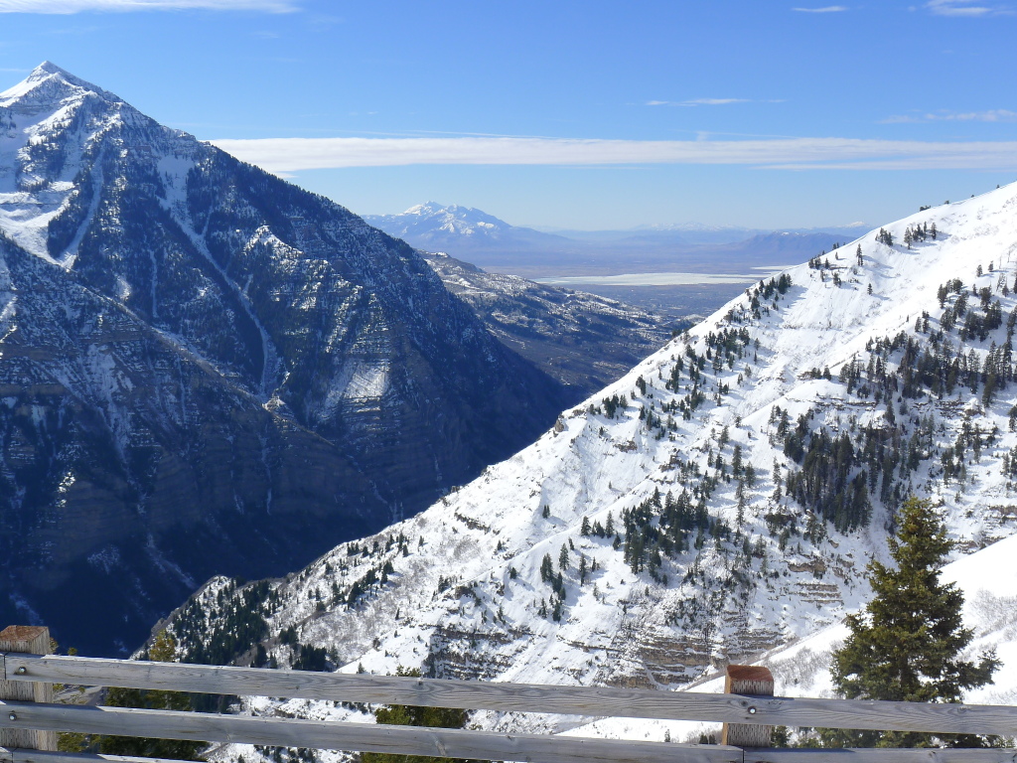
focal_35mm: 40
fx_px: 1175
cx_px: 508
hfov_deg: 46.8
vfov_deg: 36.0
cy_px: 382
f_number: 4.5
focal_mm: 8.5
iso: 80
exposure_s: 1/1000
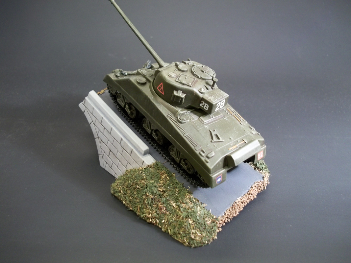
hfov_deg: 56.8
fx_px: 324
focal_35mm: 32
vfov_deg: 44.2
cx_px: 176
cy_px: 132
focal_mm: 5.7
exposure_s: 1/15
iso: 160
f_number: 2.9
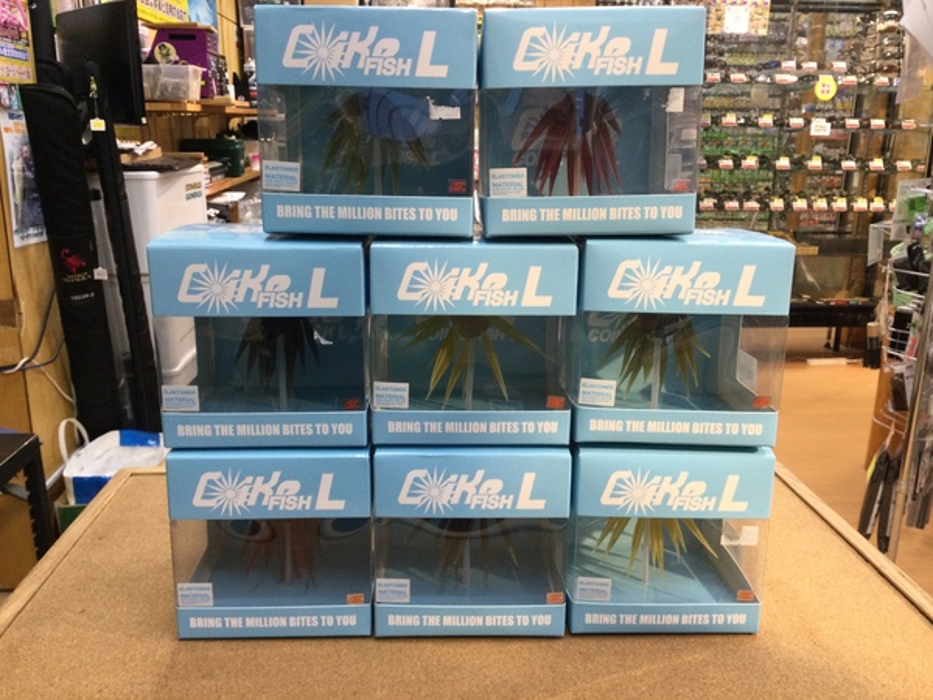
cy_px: 350
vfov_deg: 45.4
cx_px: 466
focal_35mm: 31
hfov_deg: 58.4
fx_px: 836
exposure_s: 1/30
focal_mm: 3.3
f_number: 2.4
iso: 40
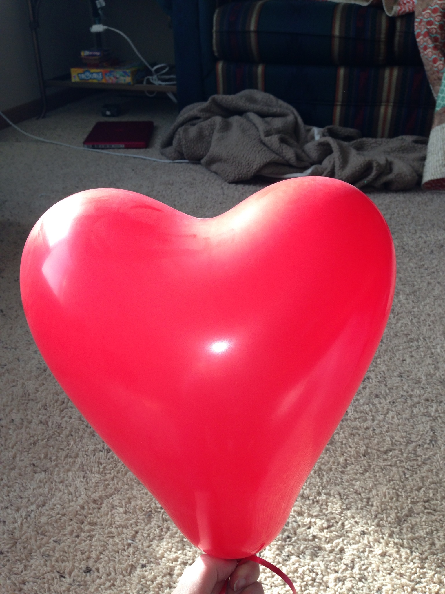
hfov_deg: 42.9
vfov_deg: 55.4
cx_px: 222
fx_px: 566
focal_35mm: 33
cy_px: 297
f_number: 2.4
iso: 64
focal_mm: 4.13
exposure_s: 1/120
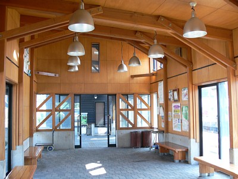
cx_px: 119
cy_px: 90
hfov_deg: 52.6
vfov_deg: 40.7
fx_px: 241
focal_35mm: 35
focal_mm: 7.4
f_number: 2.8
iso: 80
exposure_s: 1/30
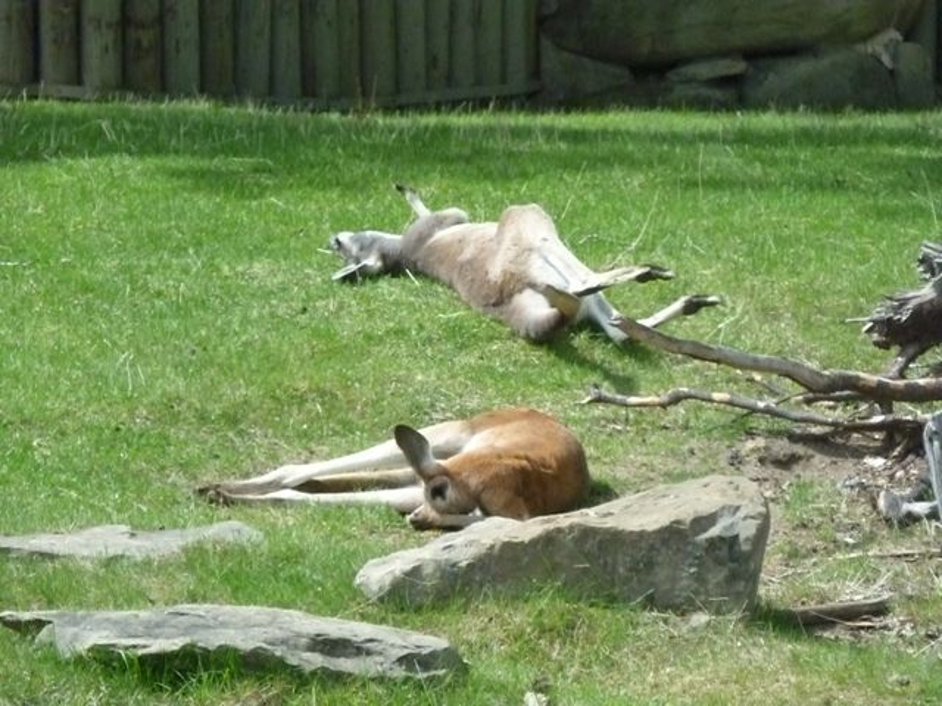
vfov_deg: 7.4
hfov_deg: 9.9
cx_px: 471
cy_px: 353
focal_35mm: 200
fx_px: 5443
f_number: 18
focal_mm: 36
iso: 1600
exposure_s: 1/250
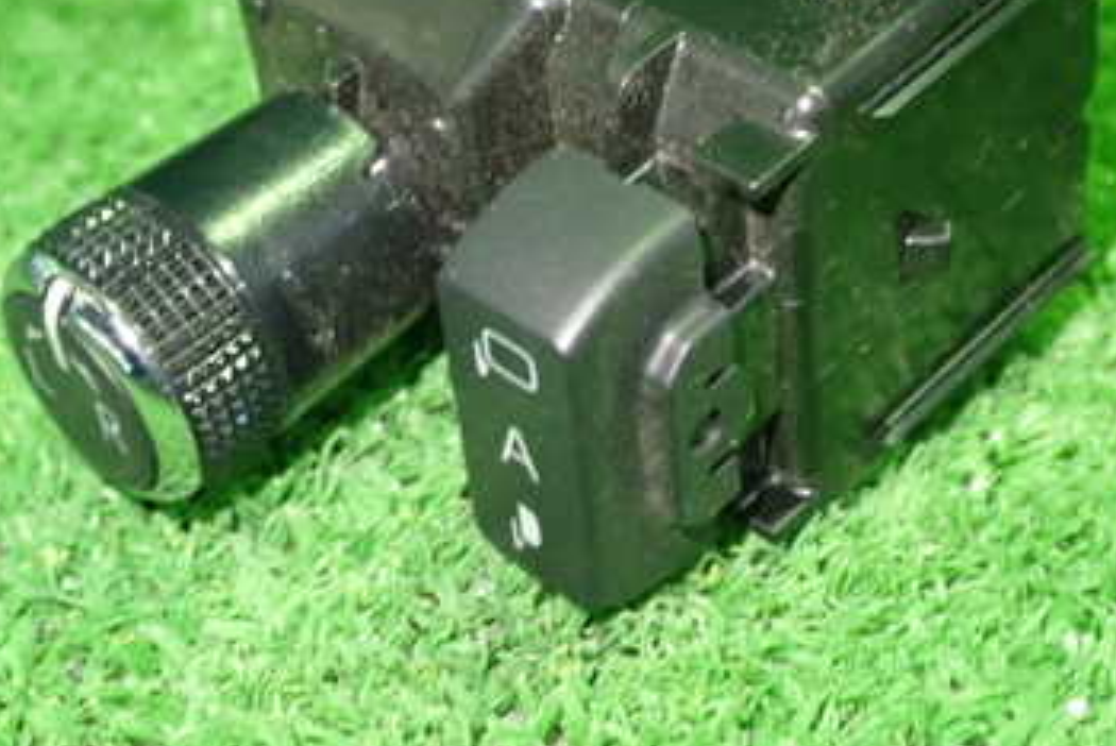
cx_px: 580
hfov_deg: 27.7
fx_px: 2265
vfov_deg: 18.6
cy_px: 188
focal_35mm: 73
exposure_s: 1/30
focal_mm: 7.31
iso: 800
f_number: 2.8
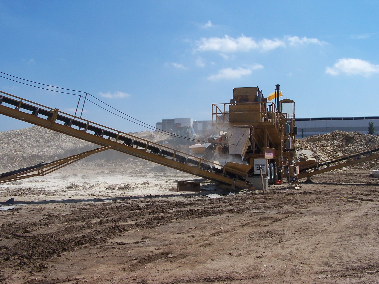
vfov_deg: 37.7
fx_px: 416
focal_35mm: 38
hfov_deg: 49.0
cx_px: 190
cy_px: 142
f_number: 5.6
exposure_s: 1/500
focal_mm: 6.3
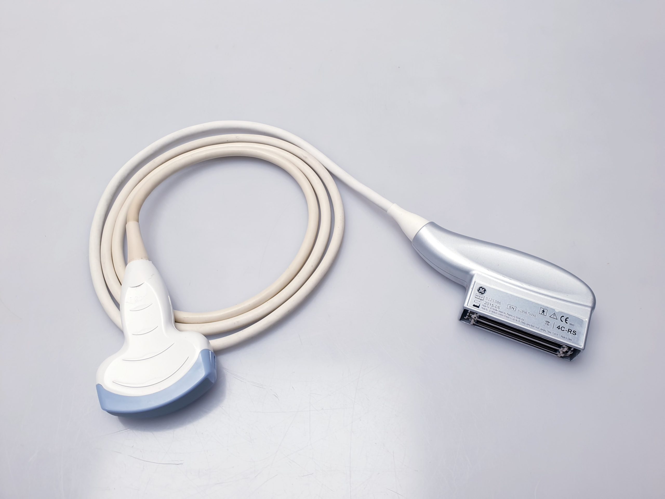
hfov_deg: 67.3
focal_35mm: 26
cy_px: 250
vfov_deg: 53.1
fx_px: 499
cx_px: 332
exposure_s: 1/50
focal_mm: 4.3
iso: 50
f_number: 2.4
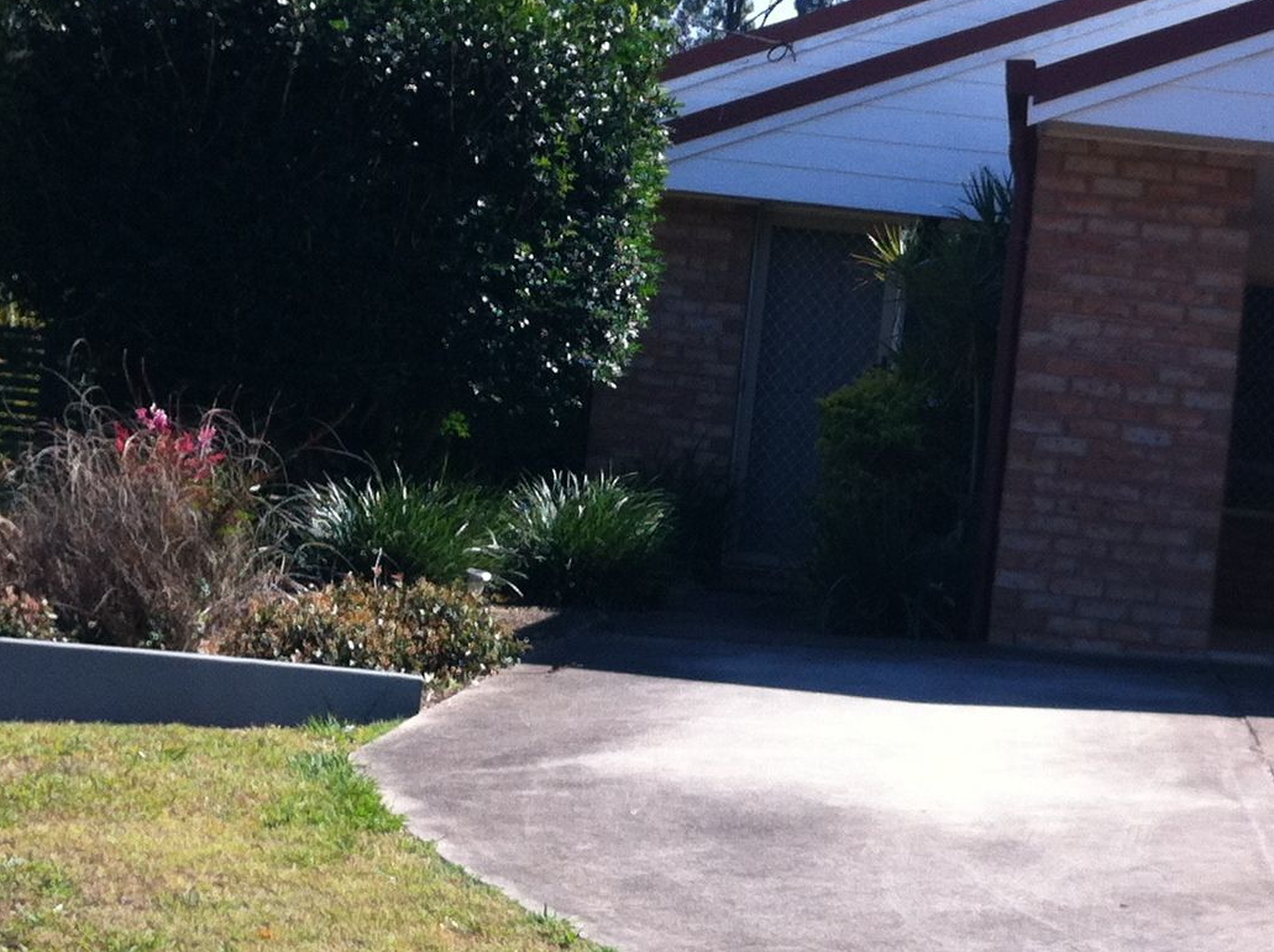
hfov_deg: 22.1
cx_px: 943
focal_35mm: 88
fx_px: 3234
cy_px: 429
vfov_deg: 16.7
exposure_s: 1/670
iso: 80
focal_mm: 3.85
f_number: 2.8
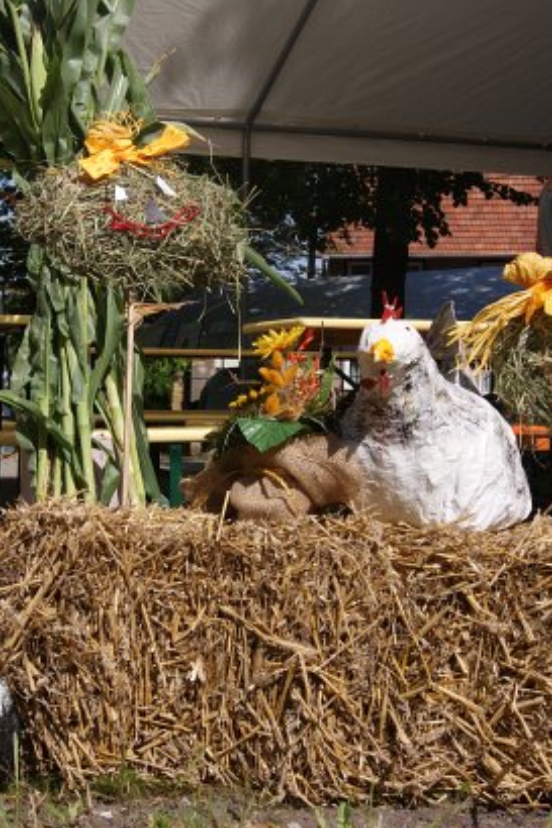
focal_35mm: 61
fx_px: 1404
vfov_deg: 32.9
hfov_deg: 22.2
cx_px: 208
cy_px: 414
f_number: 9
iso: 100
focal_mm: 26
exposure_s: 1/250
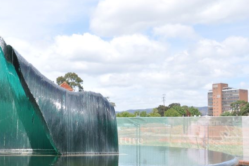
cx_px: 36
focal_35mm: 48
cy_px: 120
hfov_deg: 38.9
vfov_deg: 27.7
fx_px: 332
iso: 200
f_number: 13
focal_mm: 18
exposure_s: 1/125
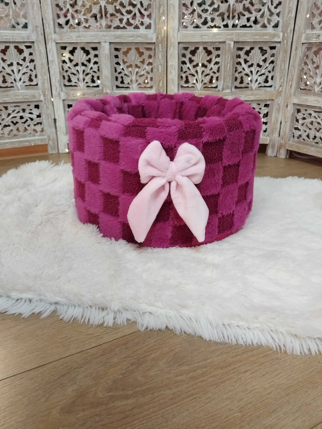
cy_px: 214
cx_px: 161
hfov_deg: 53.1
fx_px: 322
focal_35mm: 26
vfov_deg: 67.3
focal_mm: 4.95
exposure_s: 1/33.3
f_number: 1.9
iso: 800
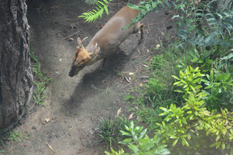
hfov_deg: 18.2
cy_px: 78
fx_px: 727
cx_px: 116
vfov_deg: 12.1
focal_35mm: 112
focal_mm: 75
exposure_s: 1/250
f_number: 4
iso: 400
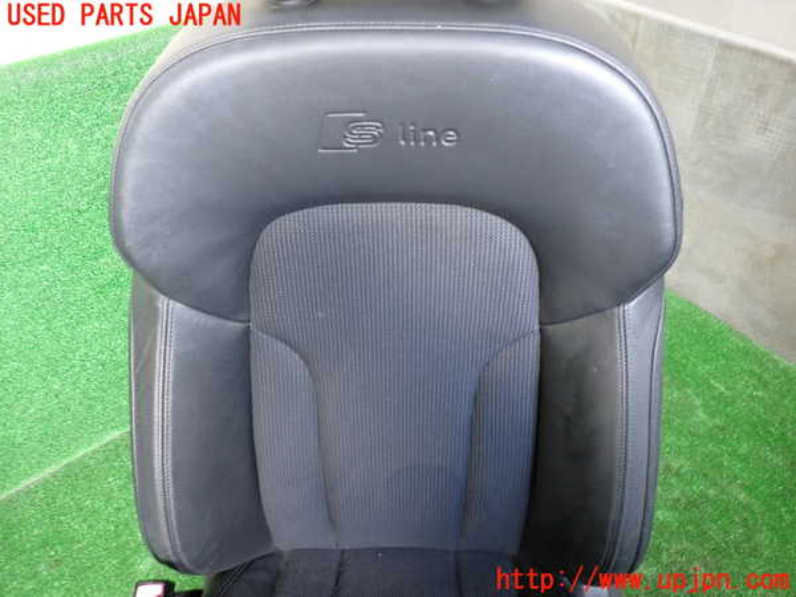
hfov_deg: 69.4
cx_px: 398
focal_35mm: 25
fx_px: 575
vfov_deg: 54.9
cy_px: 298
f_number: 2
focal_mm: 4.5
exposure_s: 1/30
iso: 250
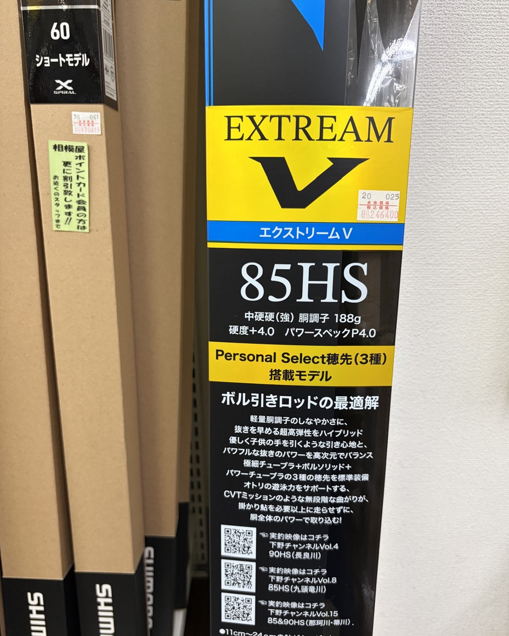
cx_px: 262
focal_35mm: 28
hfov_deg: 51.5
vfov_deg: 62.1
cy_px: 343
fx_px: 527
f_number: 1.6
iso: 200
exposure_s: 1/50
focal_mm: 5.96
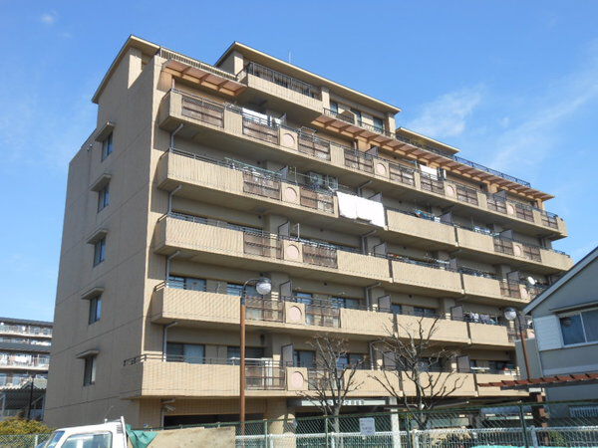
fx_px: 570
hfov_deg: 55.4
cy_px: 224
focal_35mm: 33
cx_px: 299
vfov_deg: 42.9
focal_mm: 6
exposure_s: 1/400
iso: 80
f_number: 3.5
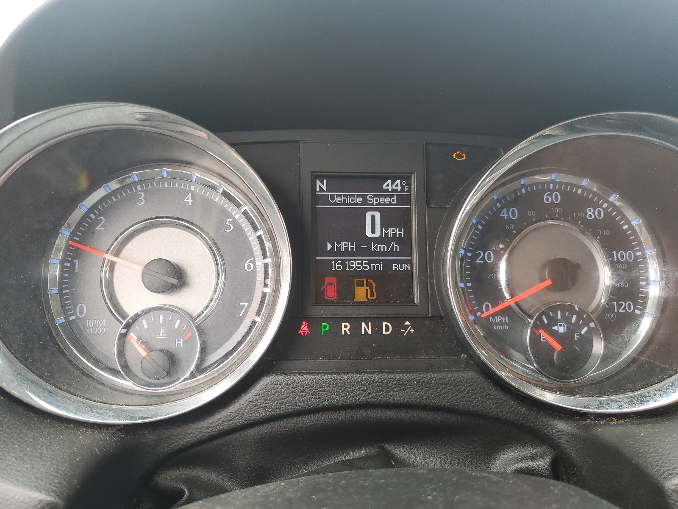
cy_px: 254
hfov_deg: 67.3
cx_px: 339
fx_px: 509
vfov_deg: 53.1
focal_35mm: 26
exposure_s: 1/120
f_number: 1.5
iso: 54
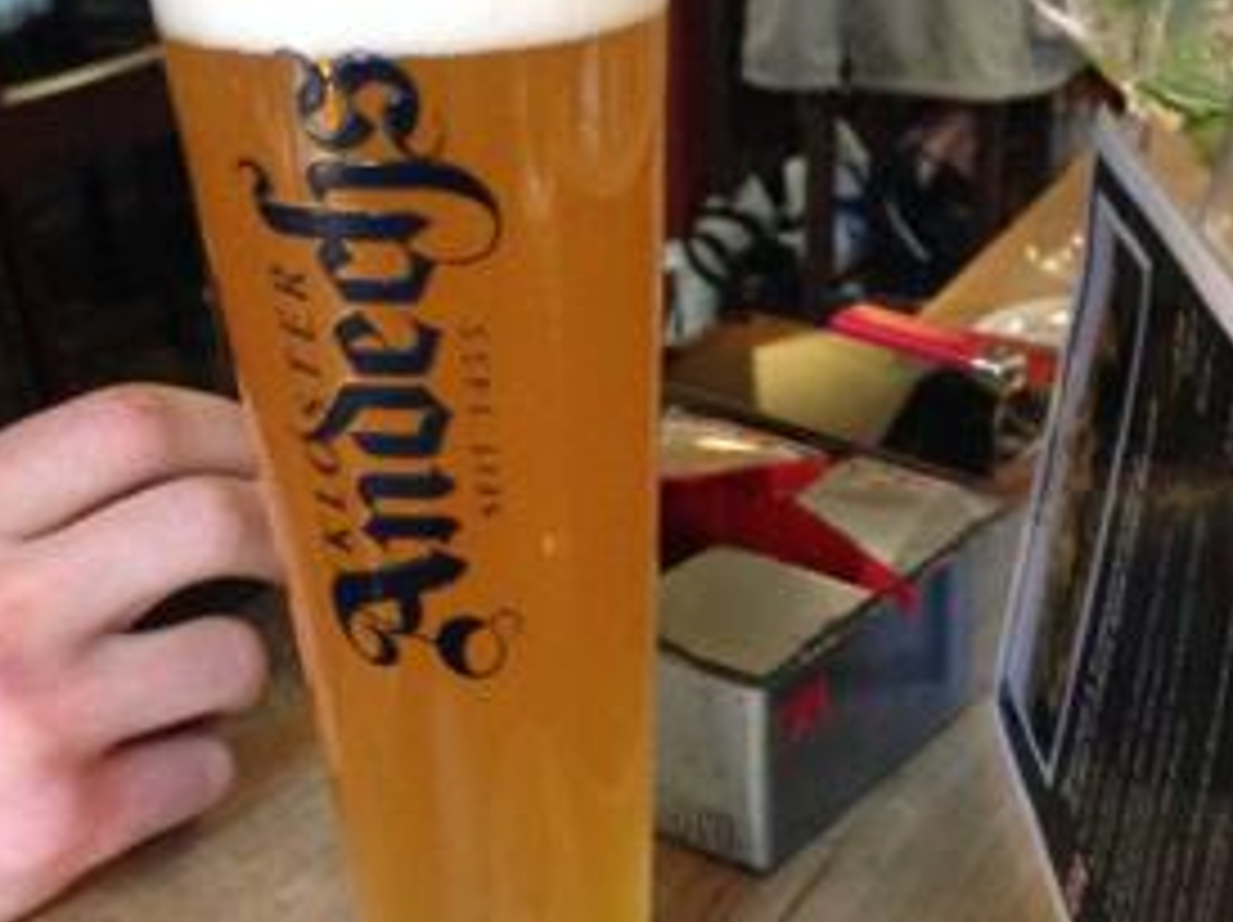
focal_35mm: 53
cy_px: 760
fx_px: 1886
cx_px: 693
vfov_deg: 26.9
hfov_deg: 36.1
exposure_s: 1/15
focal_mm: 4.12
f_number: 2.4
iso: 800
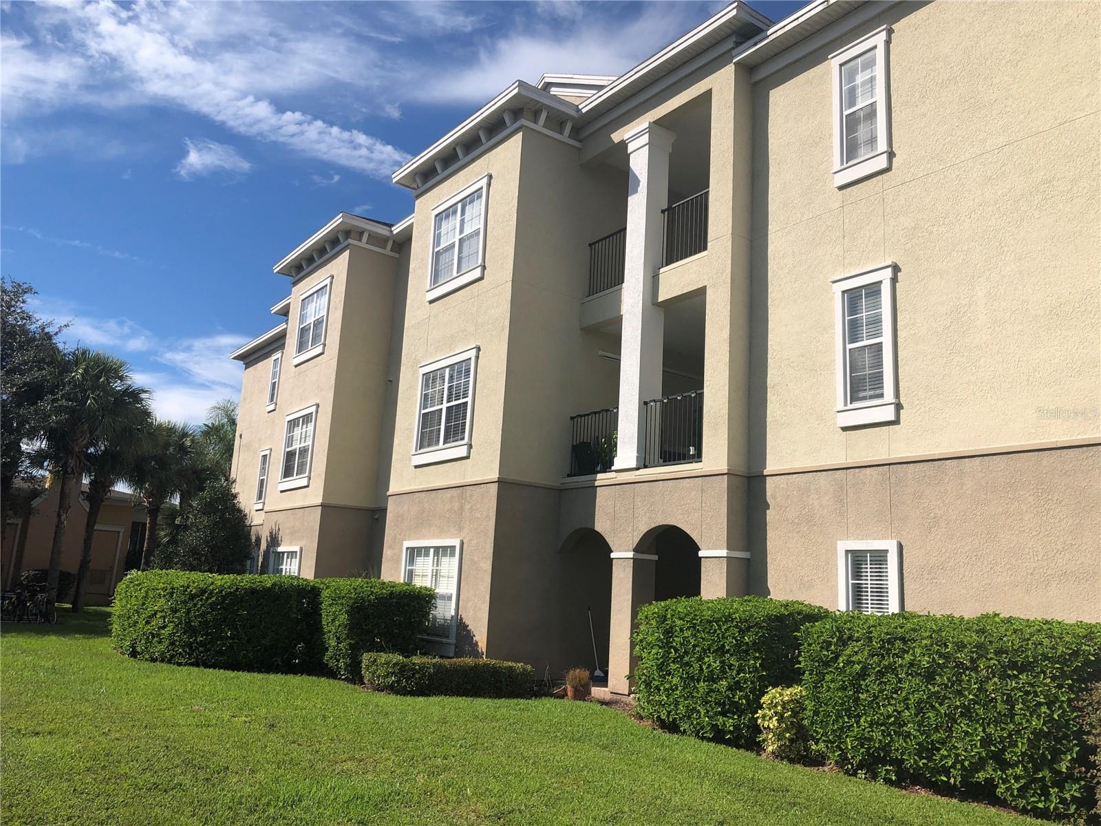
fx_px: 891
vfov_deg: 49.7
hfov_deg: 63.4
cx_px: 550
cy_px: 413
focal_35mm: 28
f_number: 1.8
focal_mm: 3.99
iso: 20
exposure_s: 1/3205
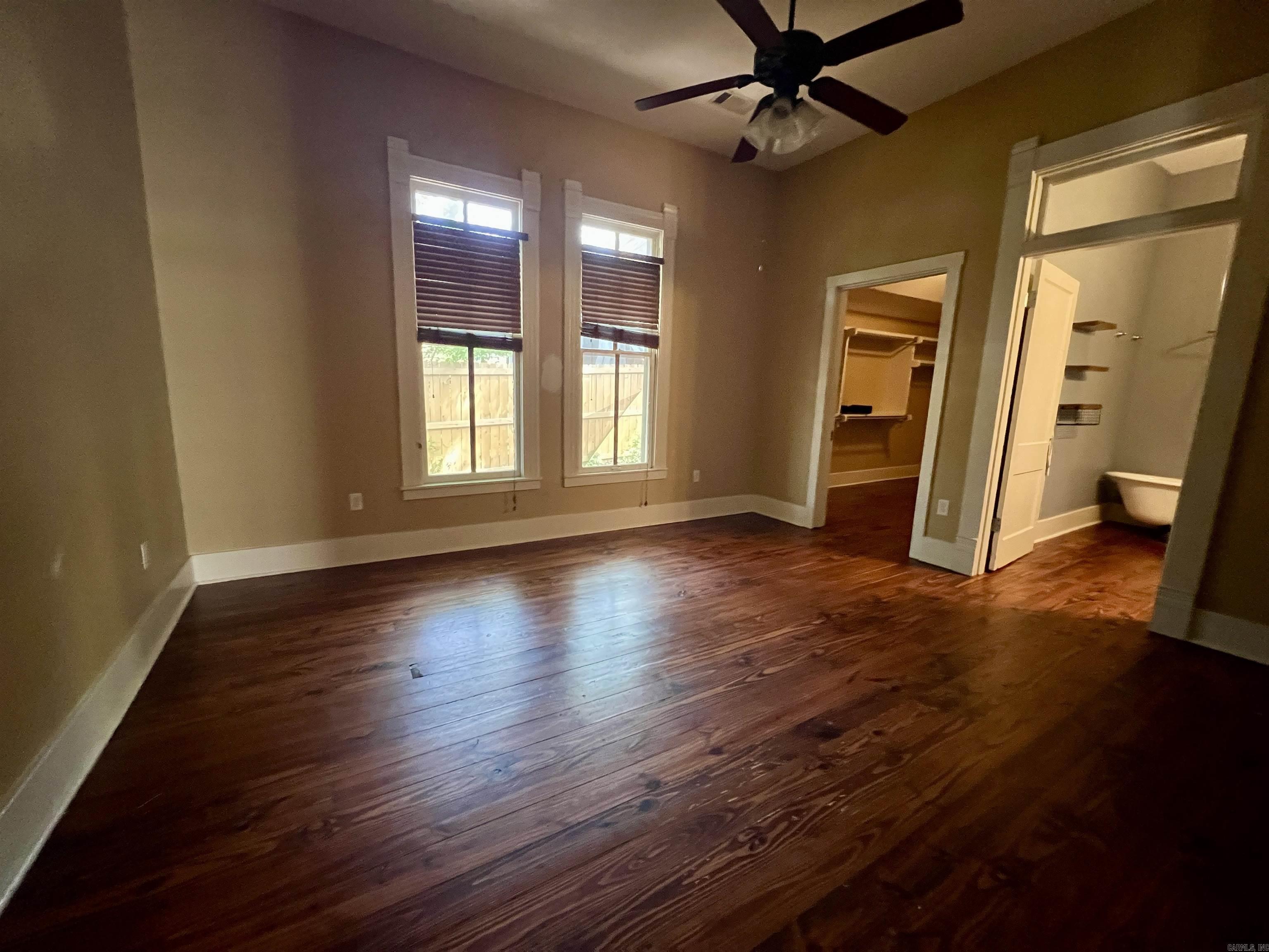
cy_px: 476
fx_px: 477
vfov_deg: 89.9
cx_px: 634
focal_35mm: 13
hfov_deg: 106.2
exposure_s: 1/60
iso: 800
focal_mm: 1.57
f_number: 1.8
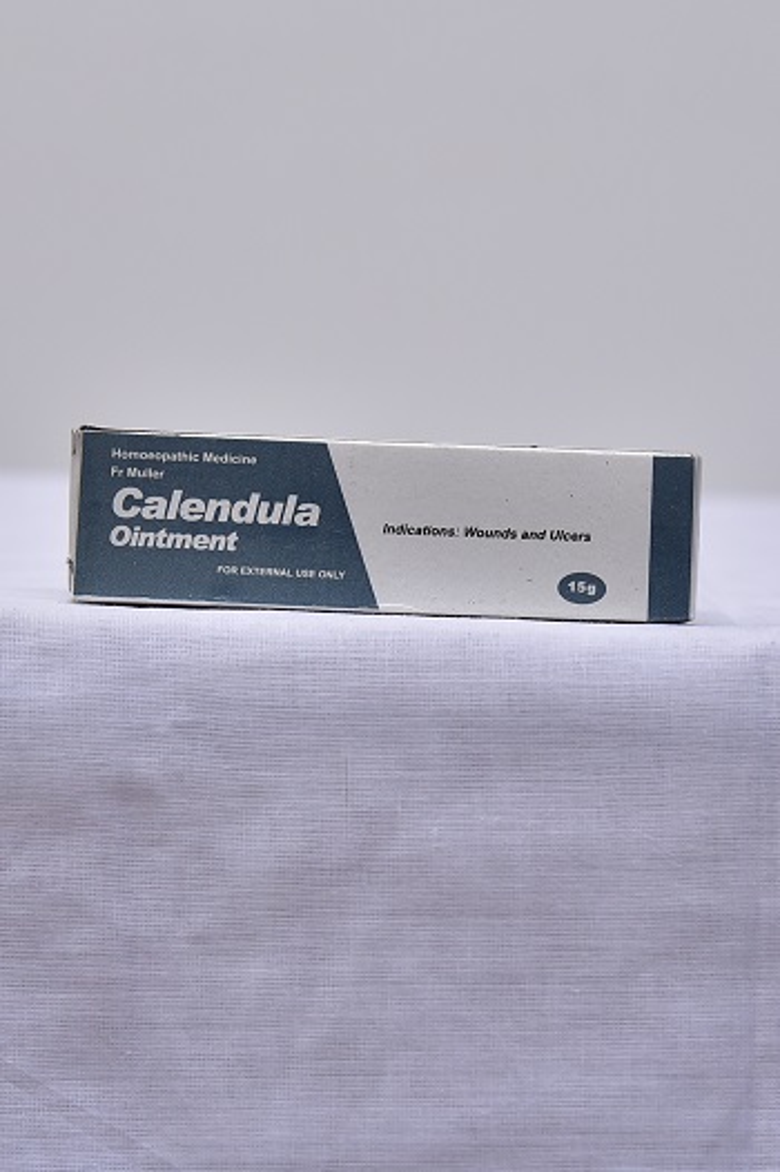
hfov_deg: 21.9
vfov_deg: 32.4
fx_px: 2018
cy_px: 586
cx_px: 390
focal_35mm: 62
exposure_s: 1/160
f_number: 4.5
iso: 1250
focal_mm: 62
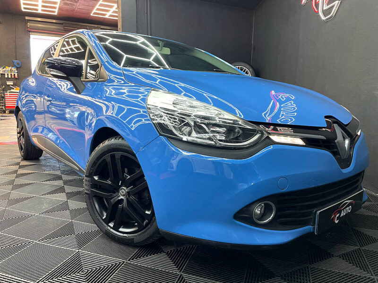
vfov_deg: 53.1
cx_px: 189
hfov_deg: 67.3
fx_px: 284
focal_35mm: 26
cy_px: 142
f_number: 1.6
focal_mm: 4.2
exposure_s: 1/50
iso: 64
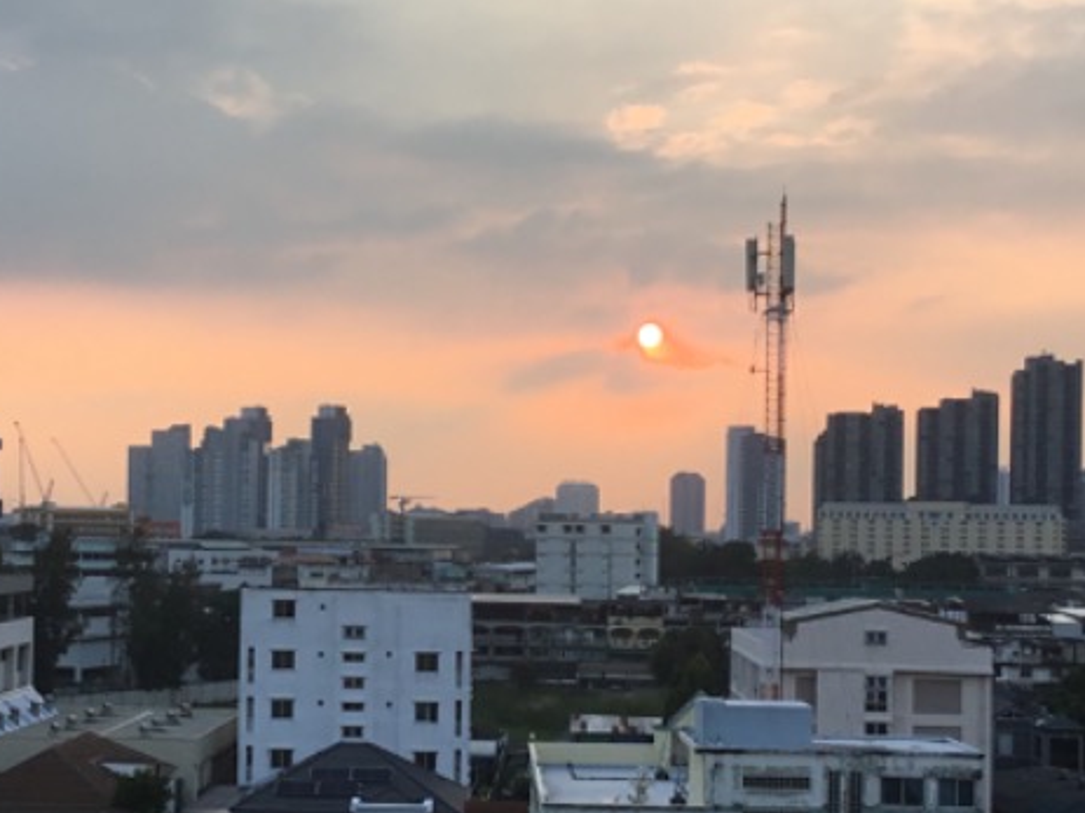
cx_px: 424
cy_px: 499
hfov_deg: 28.9
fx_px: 2099
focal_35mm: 67
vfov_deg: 21.9
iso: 25
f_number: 2.4
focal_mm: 3.3
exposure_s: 1/348
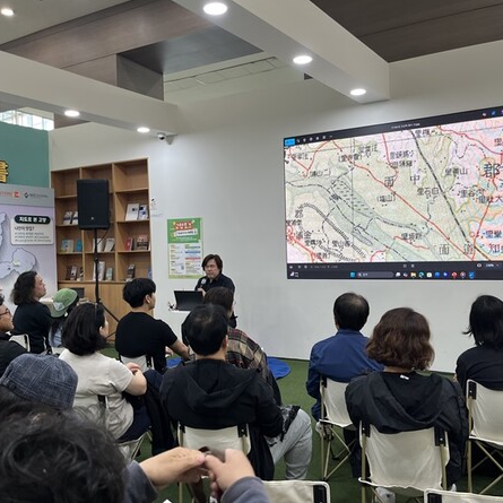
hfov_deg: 52.5
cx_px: 236
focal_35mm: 31
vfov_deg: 52.5
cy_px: 252
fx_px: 510
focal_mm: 5.1
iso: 80
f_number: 1.6
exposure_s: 1/120
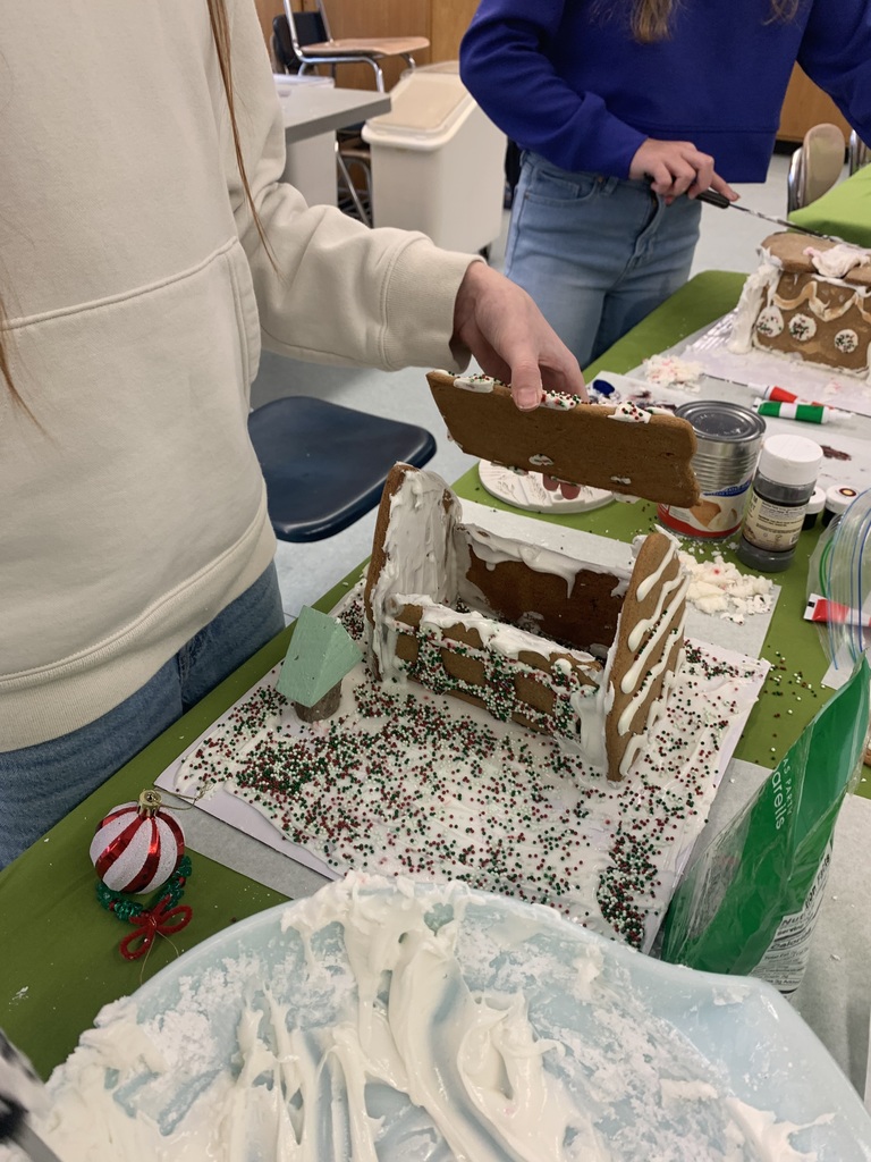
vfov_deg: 67.3
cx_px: 436
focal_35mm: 26
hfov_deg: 53.1
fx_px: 872
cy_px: 581
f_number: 1.8
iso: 50
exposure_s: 1/60
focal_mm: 4.25
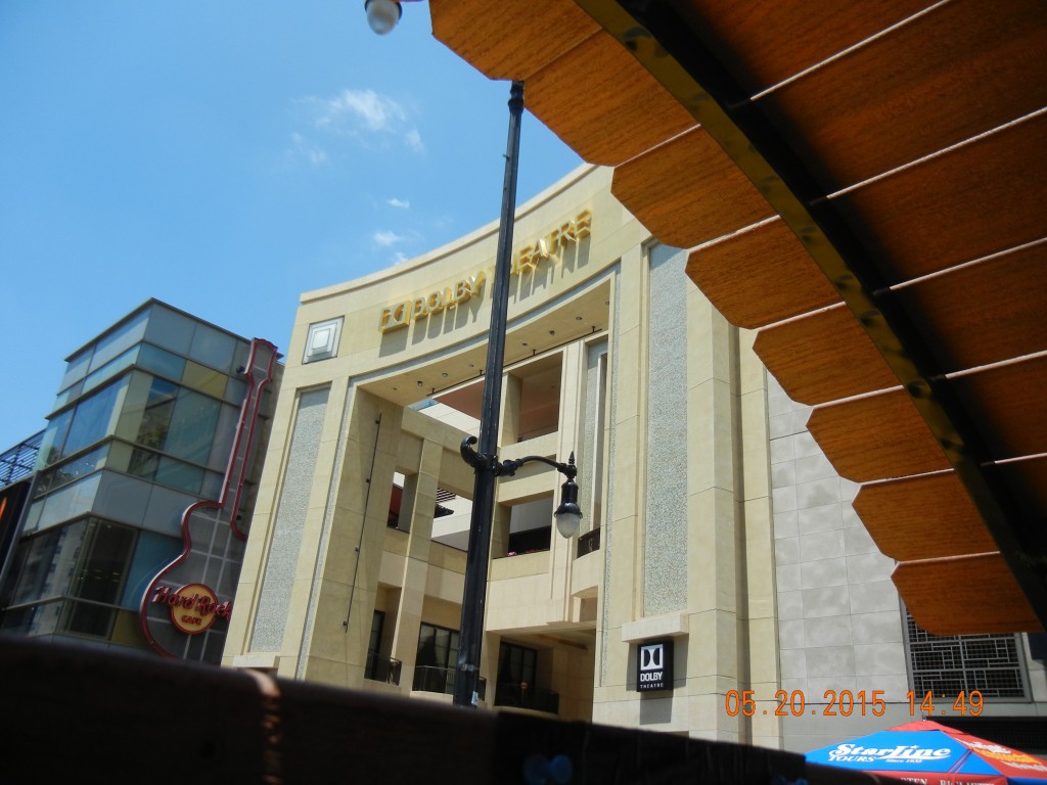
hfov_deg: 60.0
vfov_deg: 46.8
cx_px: 524
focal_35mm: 30
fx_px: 907
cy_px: 392
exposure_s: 1/333
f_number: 7
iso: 160
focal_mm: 5.4
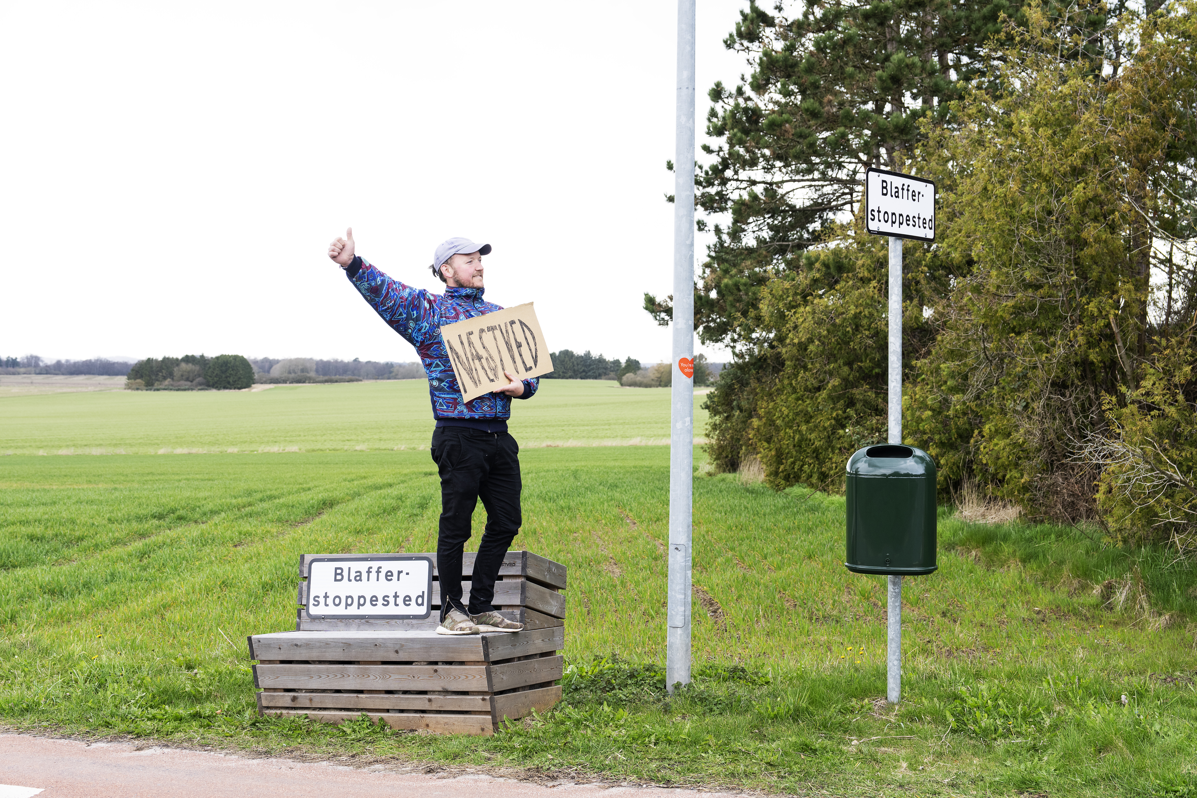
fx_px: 1330
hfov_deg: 48.5
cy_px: 399
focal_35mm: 40
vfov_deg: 33.4
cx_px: 598
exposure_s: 1/160
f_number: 5
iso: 250
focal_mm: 40
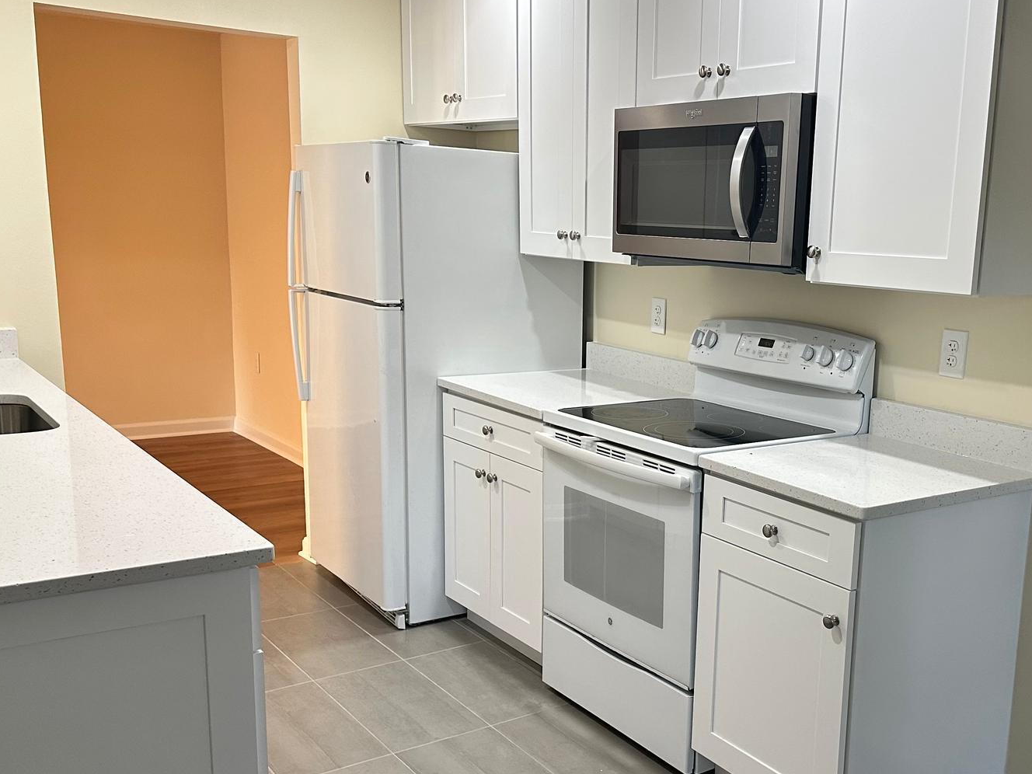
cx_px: 689
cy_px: 463
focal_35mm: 37
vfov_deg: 38.5
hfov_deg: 49.3
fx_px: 1103
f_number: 1.78
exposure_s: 1/120
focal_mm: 6.86
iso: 200
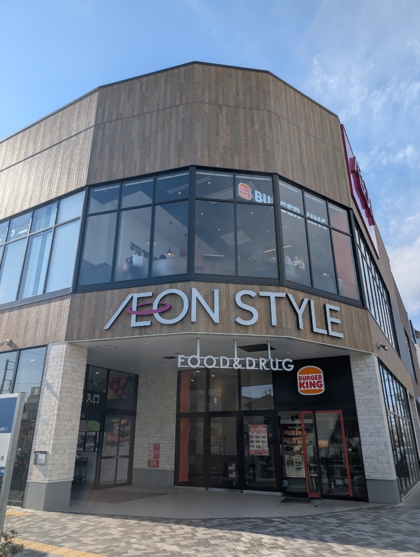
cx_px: 210
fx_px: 387
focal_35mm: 24
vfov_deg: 71.5
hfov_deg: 56.9
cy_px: 278
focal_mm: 6.9
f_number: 1.68
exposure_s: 1/980
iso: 20
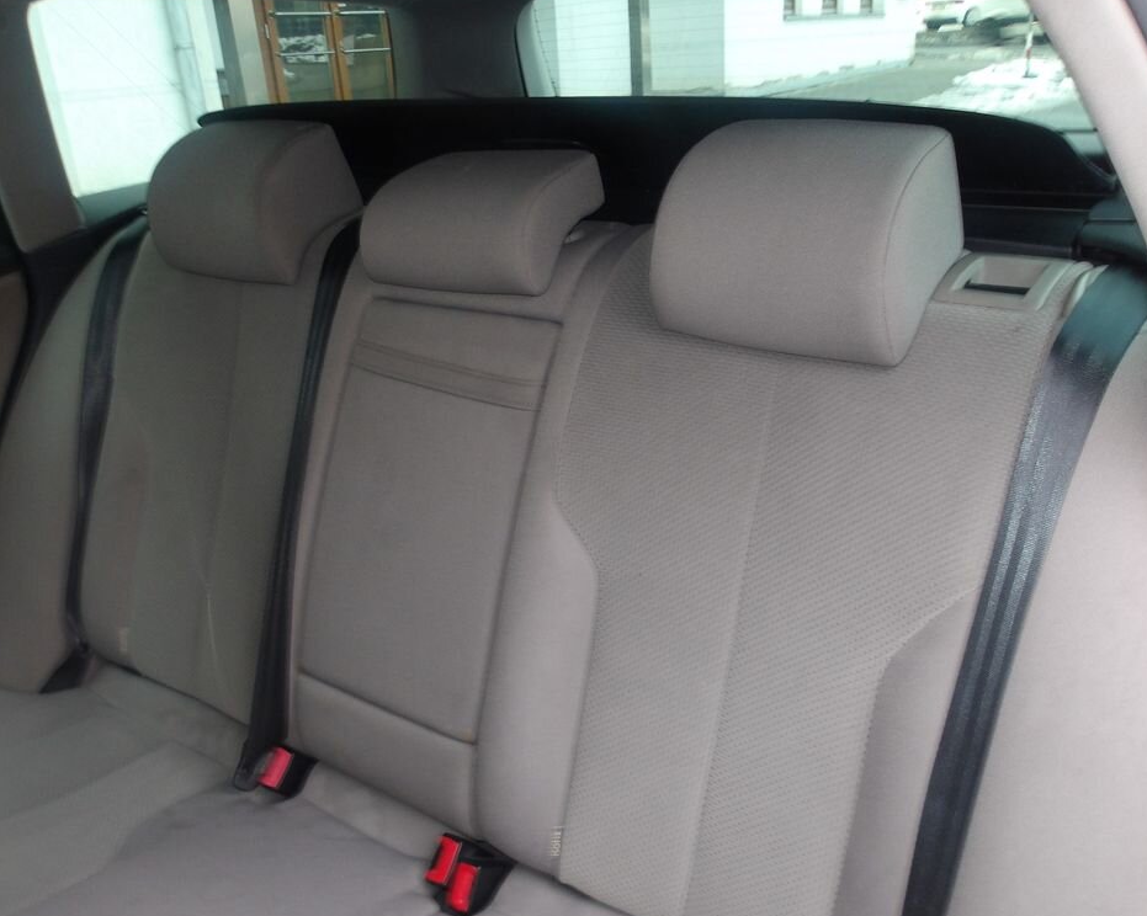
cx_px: 570
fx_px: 984
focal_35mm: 29
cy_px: 462
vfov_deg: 49.9
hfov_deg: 60.5
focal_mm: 4.9
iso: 200
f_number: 3
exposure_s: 1/15
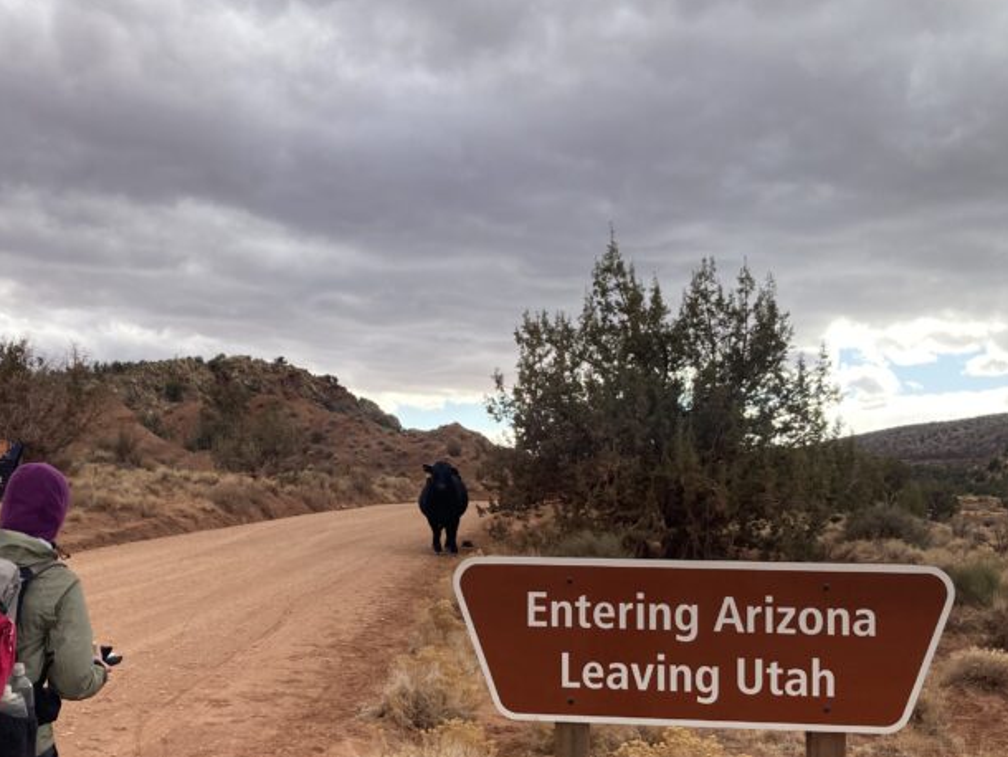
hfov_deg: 40.3
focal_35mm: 47
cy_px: 464
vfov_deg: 30.8
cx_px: 408
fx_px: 1369
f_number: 1.8
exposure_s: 1/585
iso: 20
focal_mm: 3.99
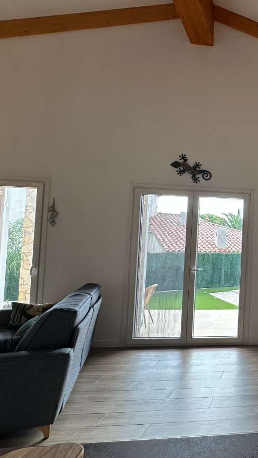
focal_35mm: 26
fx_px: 316
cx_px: 328
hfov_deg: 33.6
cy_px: 233
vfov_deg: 71.9
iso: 40
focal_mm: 2.22
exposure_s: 1/118
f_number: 2.2
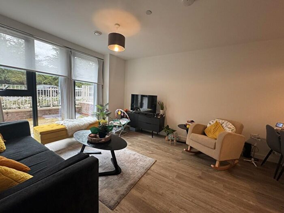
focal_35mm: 14
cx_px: 142
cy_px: 106
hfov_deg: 102.1
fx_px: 115
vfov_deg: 85.7
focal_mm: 2.22
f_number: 2.2
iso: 200
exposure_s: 1/100
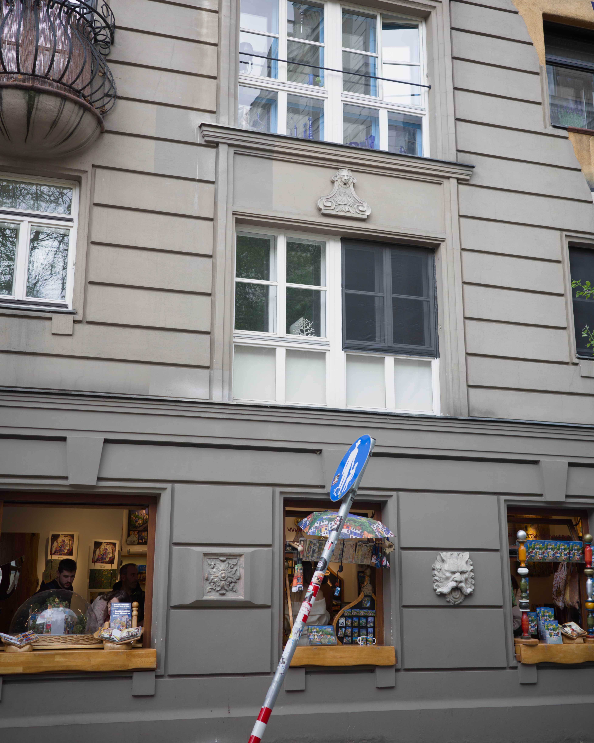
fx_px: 1011
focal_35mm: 46
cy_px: 295
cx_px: 301
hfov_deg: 32.7
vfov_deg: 40.1
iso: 100
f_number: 2.8
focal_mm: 26
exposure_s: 1/160
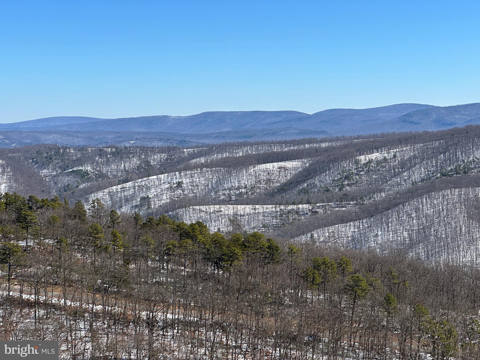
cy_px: 180
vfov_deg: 19.1
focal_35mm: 77
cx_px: 240
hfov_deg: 25.3
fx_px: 1068
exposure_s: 1/779
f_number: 2.8
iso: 32
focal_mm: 9
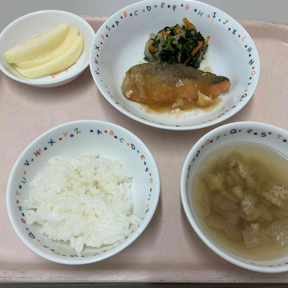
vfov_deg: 47.2
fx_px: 329
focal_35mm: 35
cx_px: 156
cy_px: 143
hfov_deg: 47.2
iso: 50
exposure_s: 1/120
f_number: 1.8
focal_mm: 3
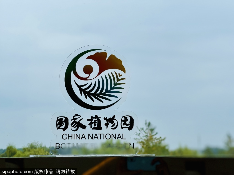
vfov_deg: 22.9
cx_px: 117
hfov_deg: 30.3
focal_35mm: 64
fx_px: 433
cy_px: 88
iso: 32
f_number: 2.2
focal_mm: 7.5
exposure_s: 1/398
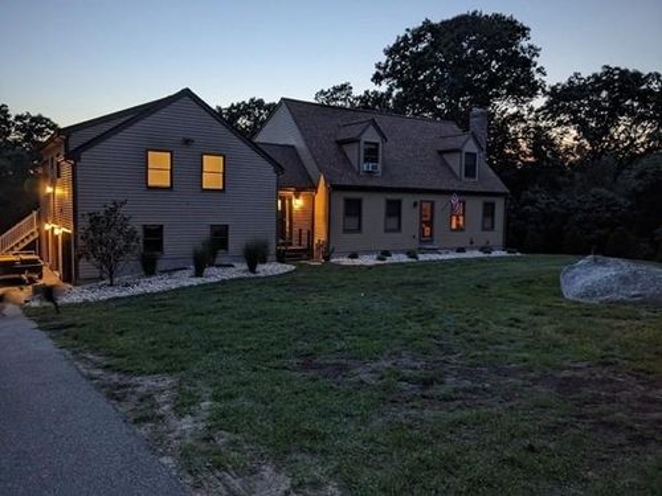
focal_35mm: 27
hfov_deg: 65.3
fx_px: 516
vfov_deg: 51.4
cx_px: 331
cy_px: 248
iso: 65
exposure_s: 1/4.62
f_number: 1.73
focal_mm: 4.38
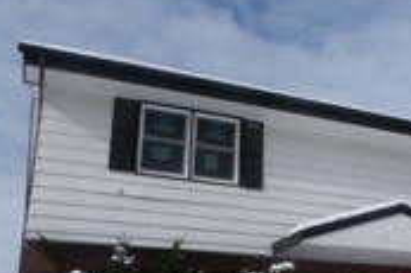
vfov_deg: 26.6
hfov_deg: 37.8
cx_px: 344
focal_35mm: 50
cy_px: 199
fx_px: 570
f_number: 5.6
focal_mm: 4.3
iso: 100
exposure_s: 1/640
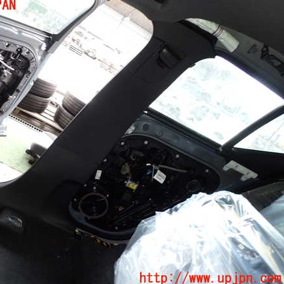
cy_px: 142
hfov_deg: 52.9
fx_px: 278
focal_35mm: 30
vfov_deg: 54.0
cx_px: 92
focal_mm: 4.5
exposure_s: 1/50
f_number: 2
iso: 200
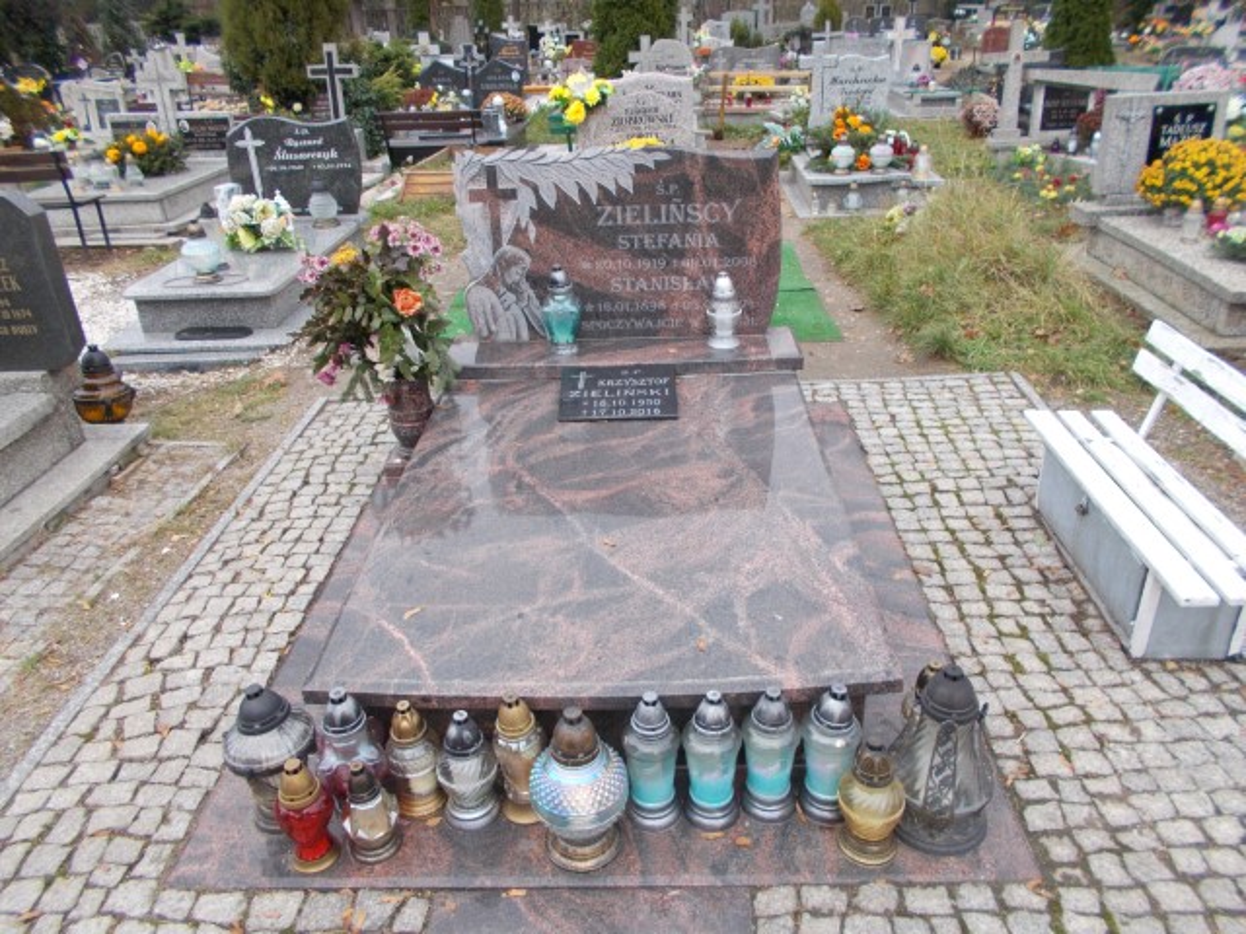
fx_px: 936
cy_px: 467
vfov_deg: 53.1
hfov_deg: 67.3
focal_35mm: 26
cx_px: 623
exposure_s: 1/60
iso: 80
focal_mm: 4.6
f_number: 3.2
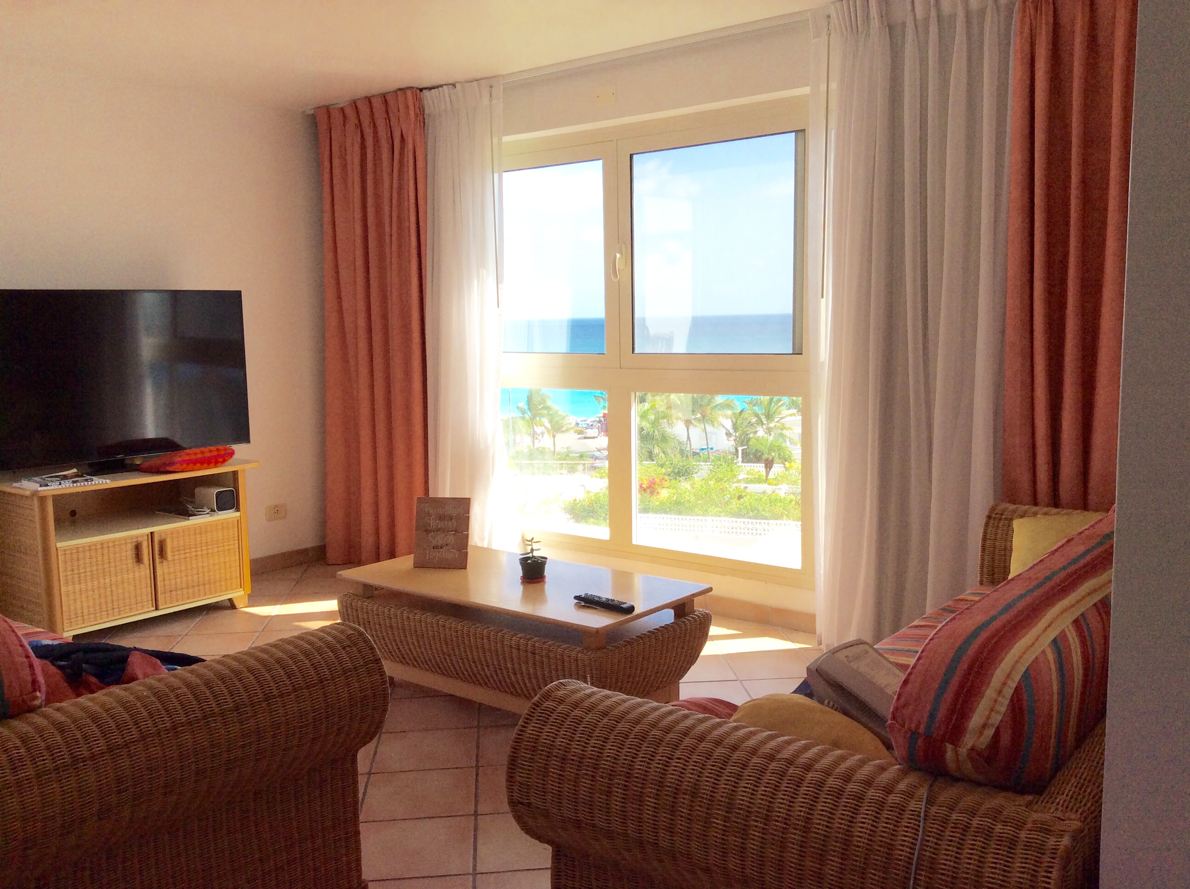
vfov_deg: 44.1
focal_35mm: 32
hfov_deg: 56.9
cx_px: 595
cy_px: 444
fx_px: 1098
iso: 32
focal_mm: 3.3
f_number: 2.4
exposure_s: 1/602
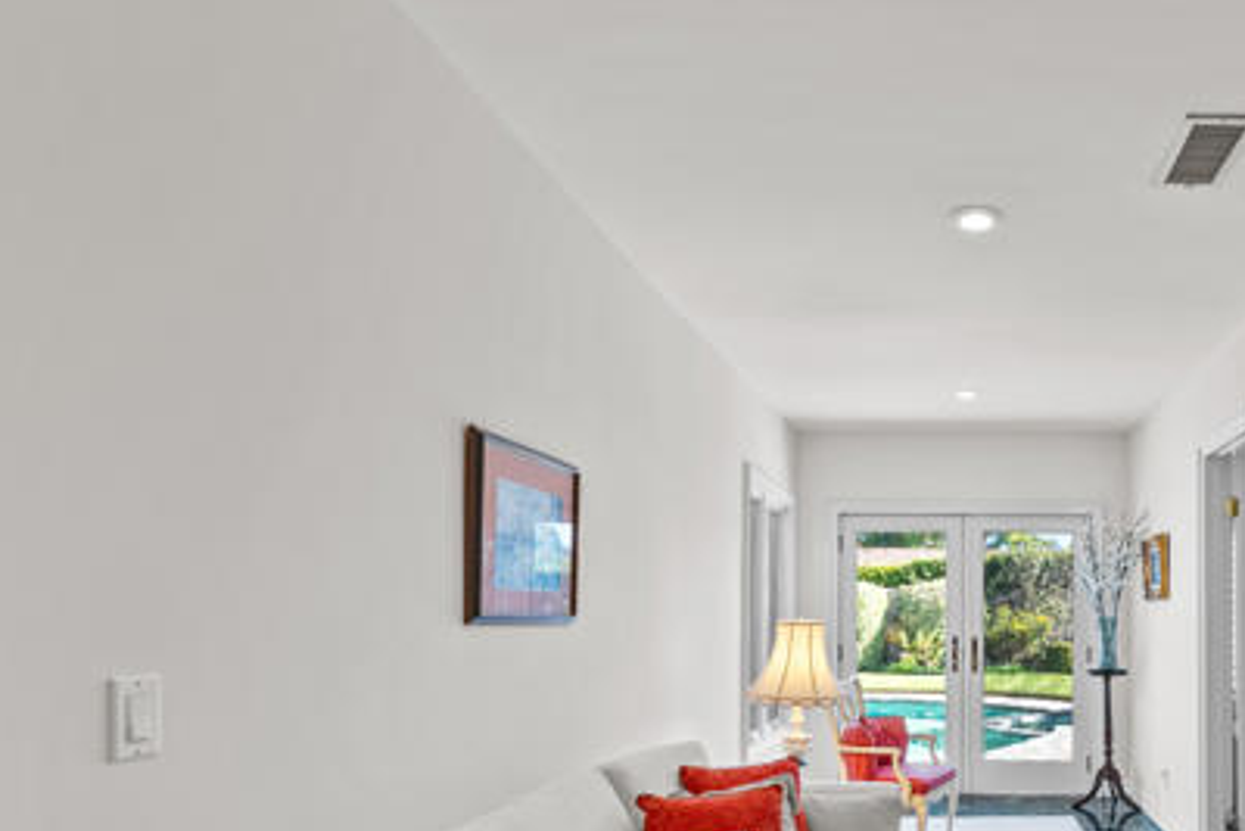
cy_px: 633
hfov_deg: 68.0
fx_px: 830
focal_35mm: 24
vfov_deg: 50.7
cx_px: 962
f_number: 9
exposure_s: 1.6
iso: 125
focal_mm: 15
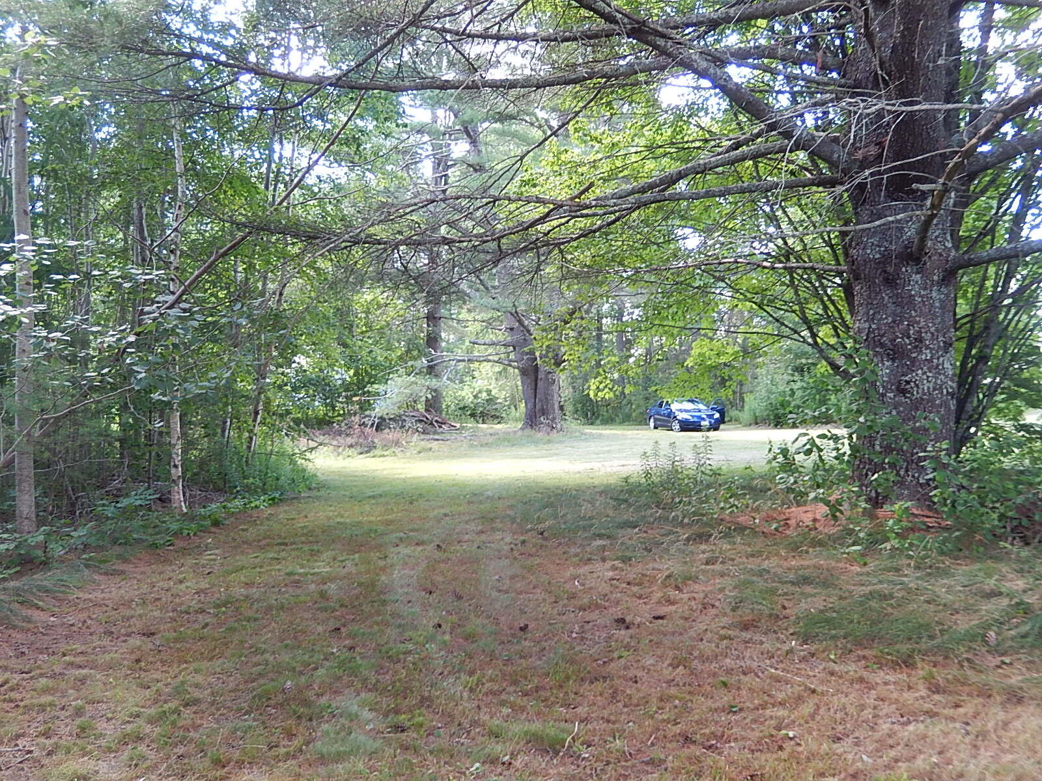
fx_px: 963
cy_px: 390
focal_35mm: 32
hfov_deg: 56.8
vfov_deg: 44.2
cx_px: 521
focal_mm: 5.7
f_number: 3.8
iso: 125
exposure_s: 1/30
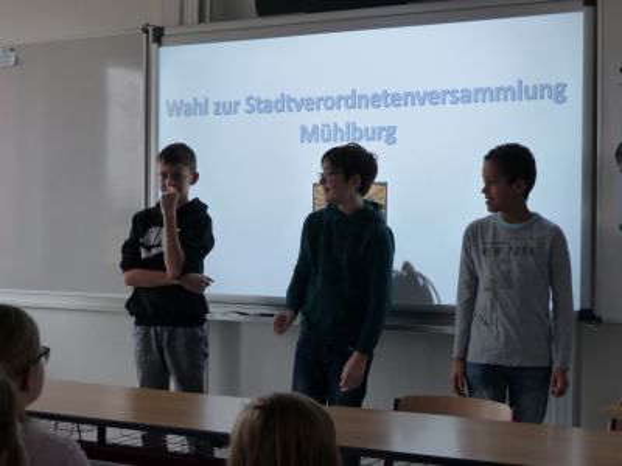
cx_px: 311
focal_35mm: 66
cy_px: 233
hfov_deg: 29.4
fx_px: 1186
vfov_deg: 22.3
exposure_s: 1/60
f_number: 2.8
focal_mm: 11.9
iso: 160
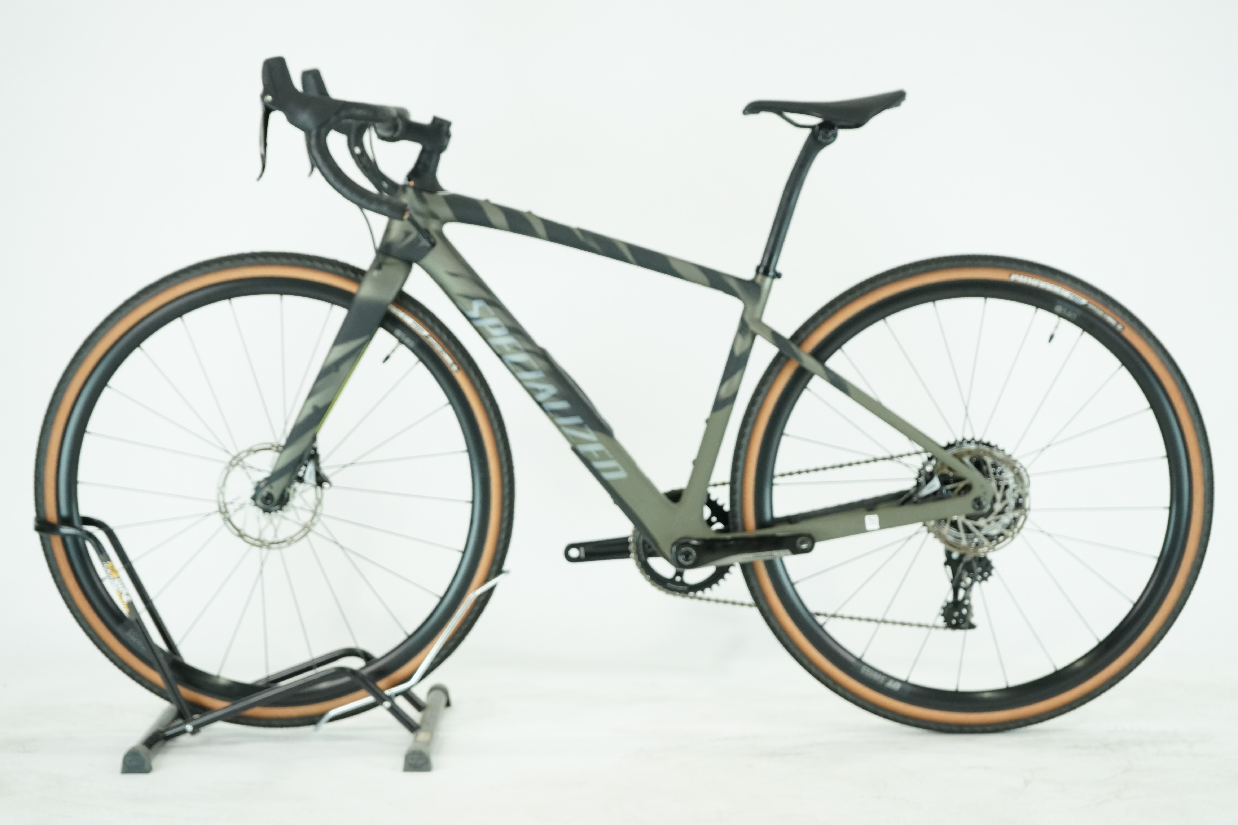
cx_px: 623
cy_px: 414
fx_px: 2235
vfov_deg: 20.9
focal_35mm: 65
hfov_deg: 31.0
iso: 2000
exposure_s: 1/200
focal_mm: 64
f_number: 5.6
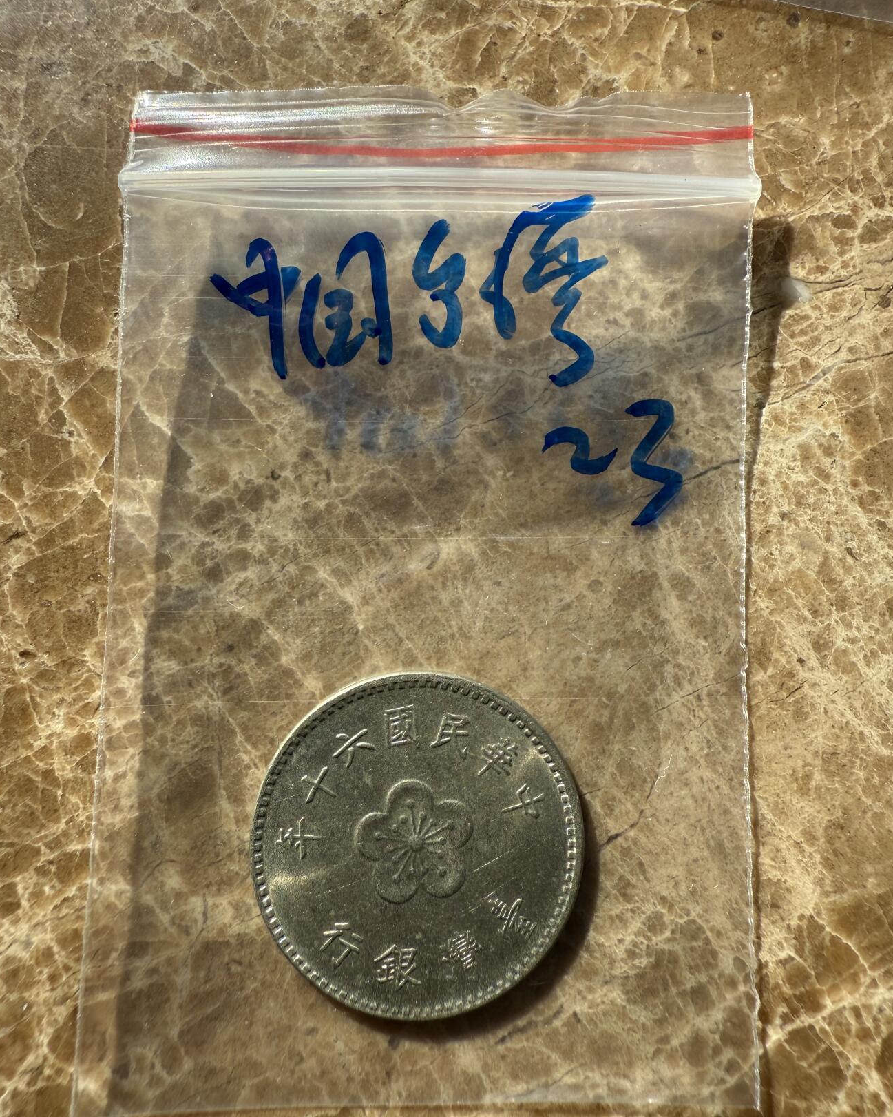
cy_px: 563
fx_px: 859
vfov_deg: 66.0
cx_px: 450
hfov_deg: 54.9
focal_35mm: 26
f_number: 2.2
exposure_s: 1/1030
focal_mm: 2.22
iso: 40
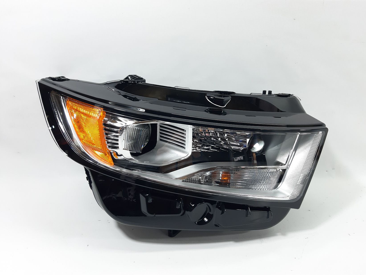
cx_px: 189
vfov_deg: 49.8
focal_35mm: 28
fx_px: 296
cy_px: 135
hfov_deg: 63.4
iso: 80
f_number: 1.7
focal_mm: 3.93
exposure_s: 1/50
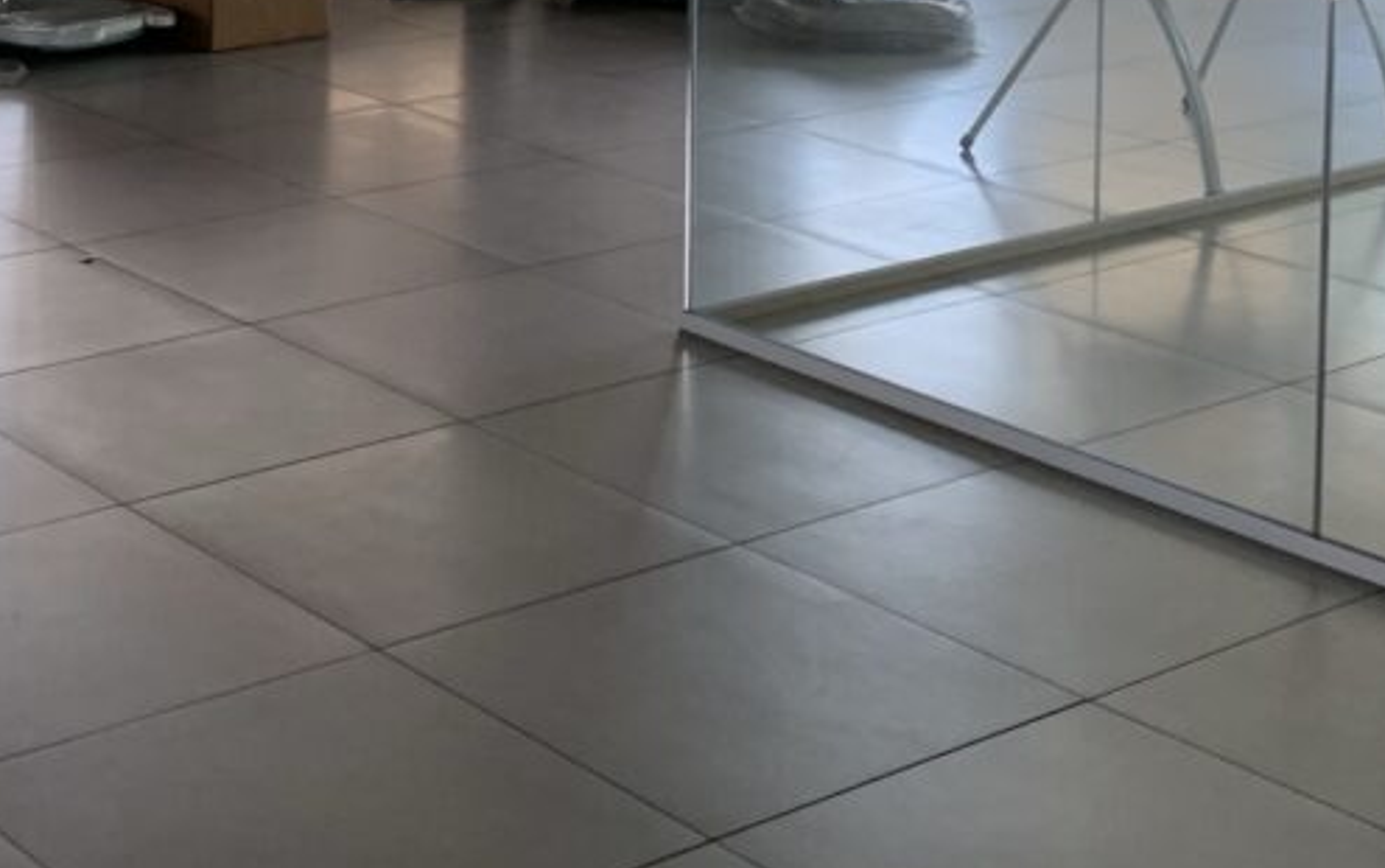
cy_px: -302
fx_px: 2795
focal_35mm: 74
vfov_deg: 16.5
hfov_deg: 27.7
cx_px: 462
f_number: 1.8
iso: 100
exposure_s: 1/90
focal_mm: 4.25
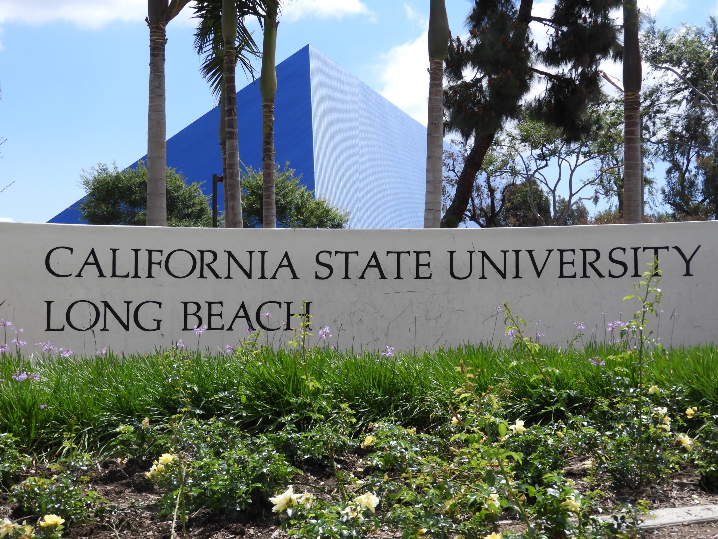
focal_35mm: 50
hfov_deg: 38.2
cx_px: 359
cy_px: 270
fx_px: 1037
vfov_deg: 29.1
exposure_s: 1/1000
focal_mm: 9
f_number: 4
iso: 100
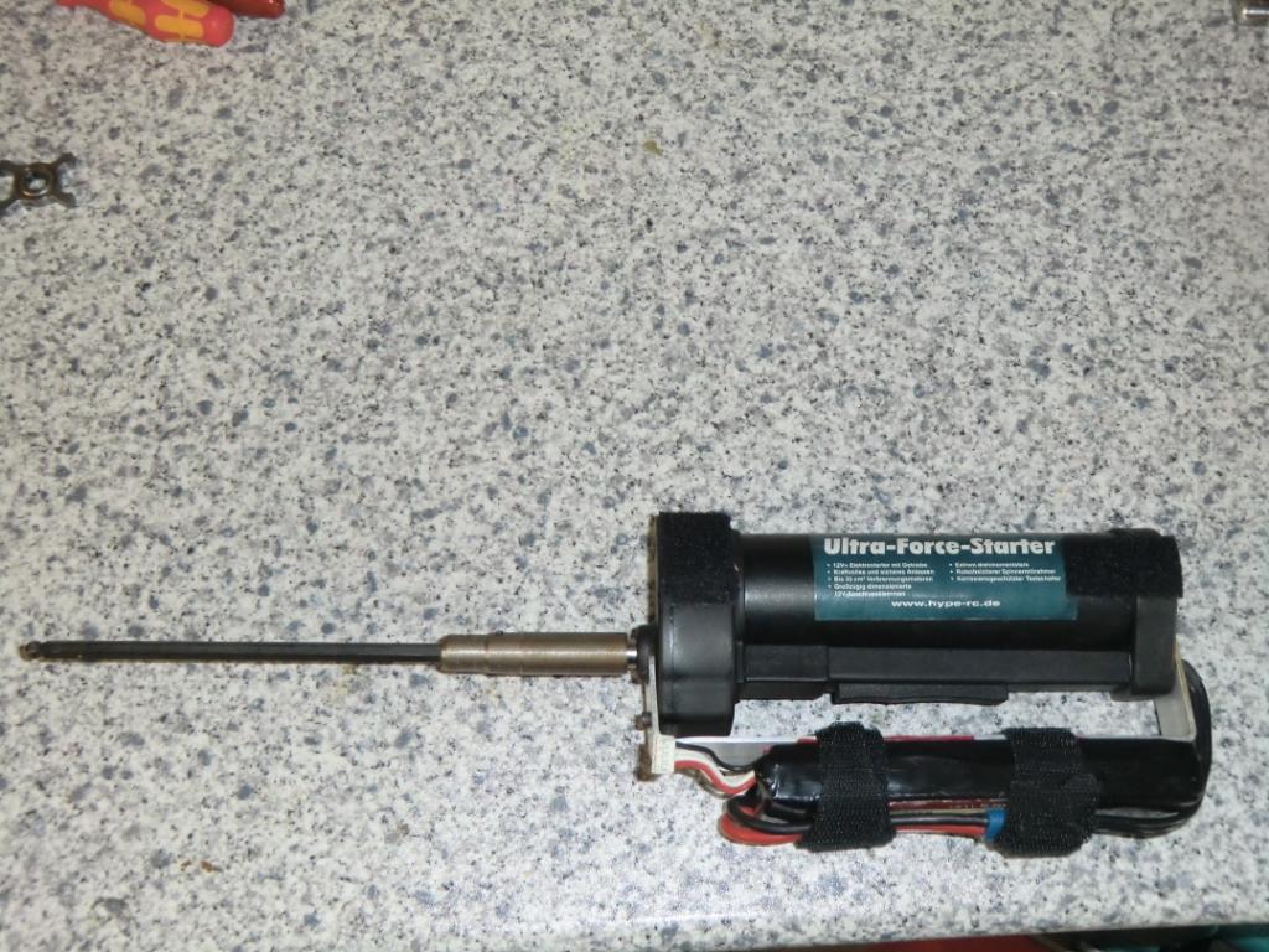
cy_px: 476
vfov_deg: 36.0
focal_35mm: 40
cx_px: 634
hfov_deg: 46.8
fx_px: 1466
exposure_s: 1/40
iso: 400
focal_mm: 7.1
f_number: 3.8
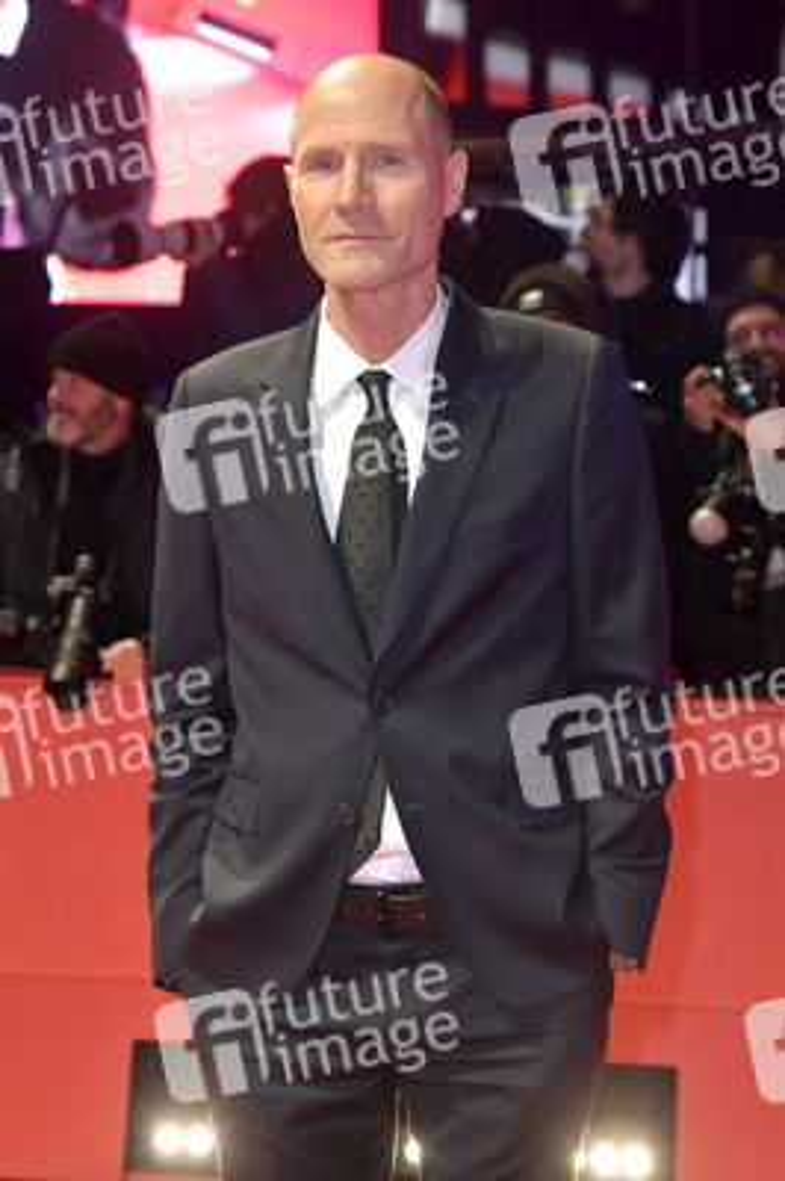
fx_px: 2457
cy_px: 590
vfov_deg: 27.0
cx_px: 392
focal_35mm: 75
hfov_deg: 18.2
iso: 2000
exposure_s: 1/200
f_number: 5.6
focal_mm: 75
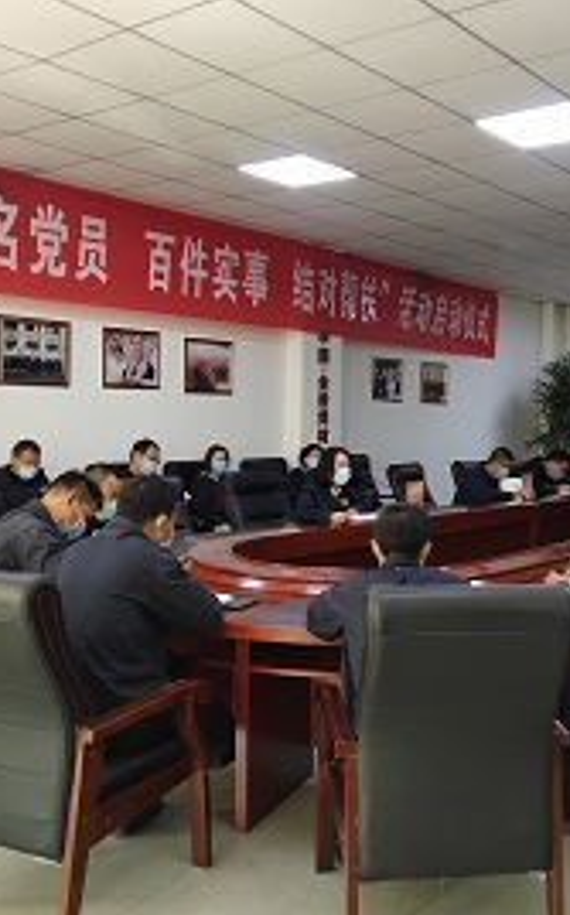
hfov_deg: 29.6
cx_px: 379
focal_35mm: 43
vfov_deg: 46.2
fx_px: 1071
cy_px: 456
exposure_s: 1/50
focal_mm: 4.35
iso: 231
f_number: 1.8
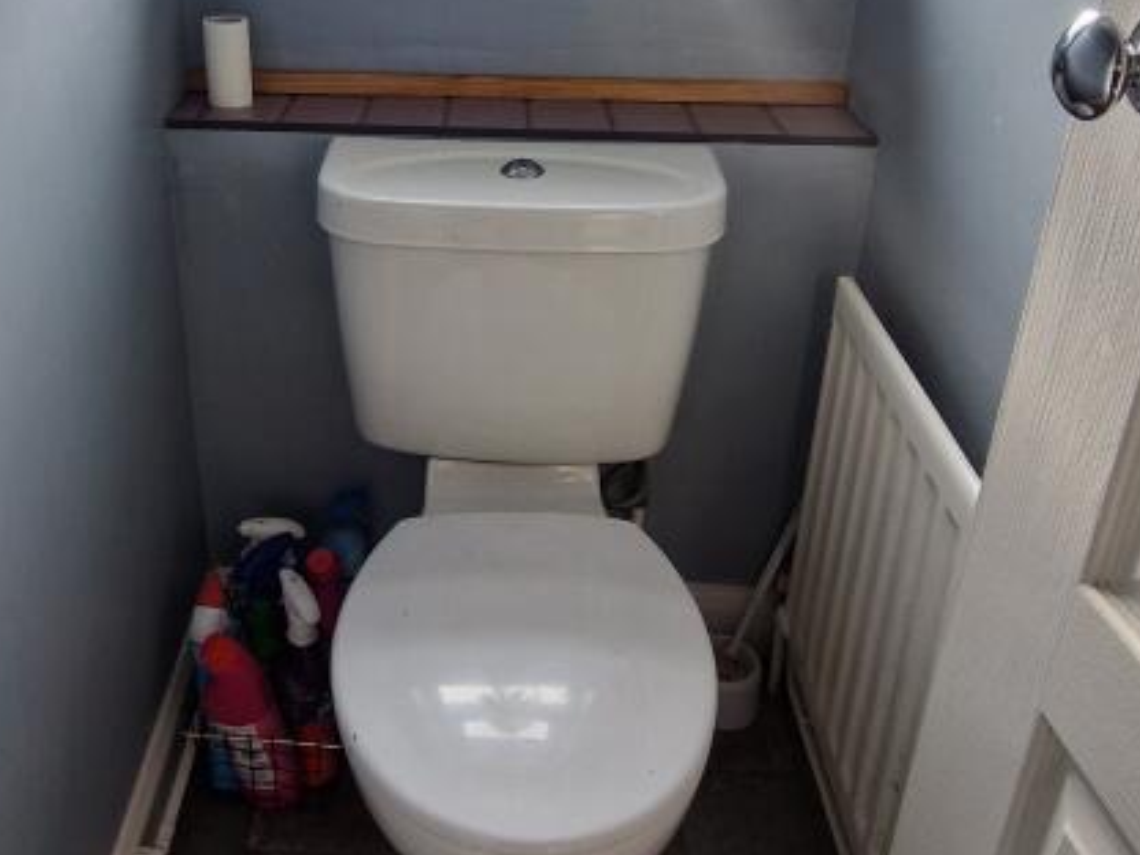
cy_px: 244
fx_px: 1054
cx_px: 438
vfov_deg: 43.1
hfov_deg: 56.2
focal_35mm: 32
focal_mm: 2.2
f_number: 2.2
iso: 64
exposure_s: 1/50
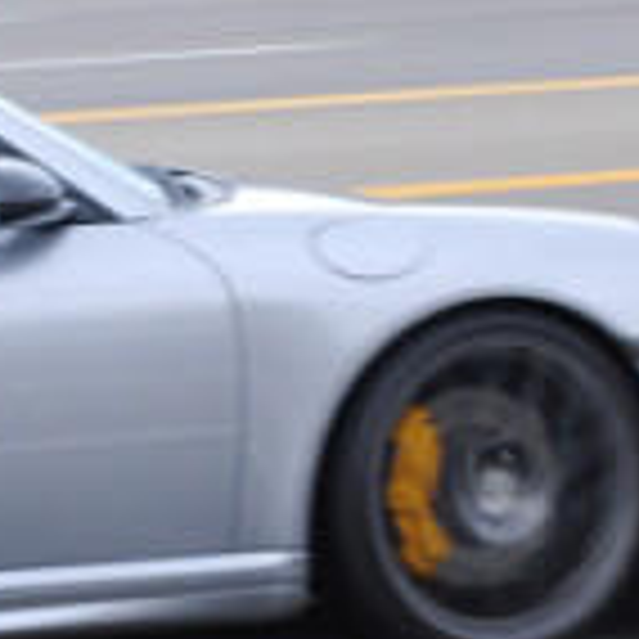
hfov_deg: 5.6
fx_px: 6453
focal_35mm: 309
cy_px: 225
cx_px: -310
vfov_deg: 5.7
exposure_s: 1/60
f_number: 9
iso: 200
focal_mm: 52
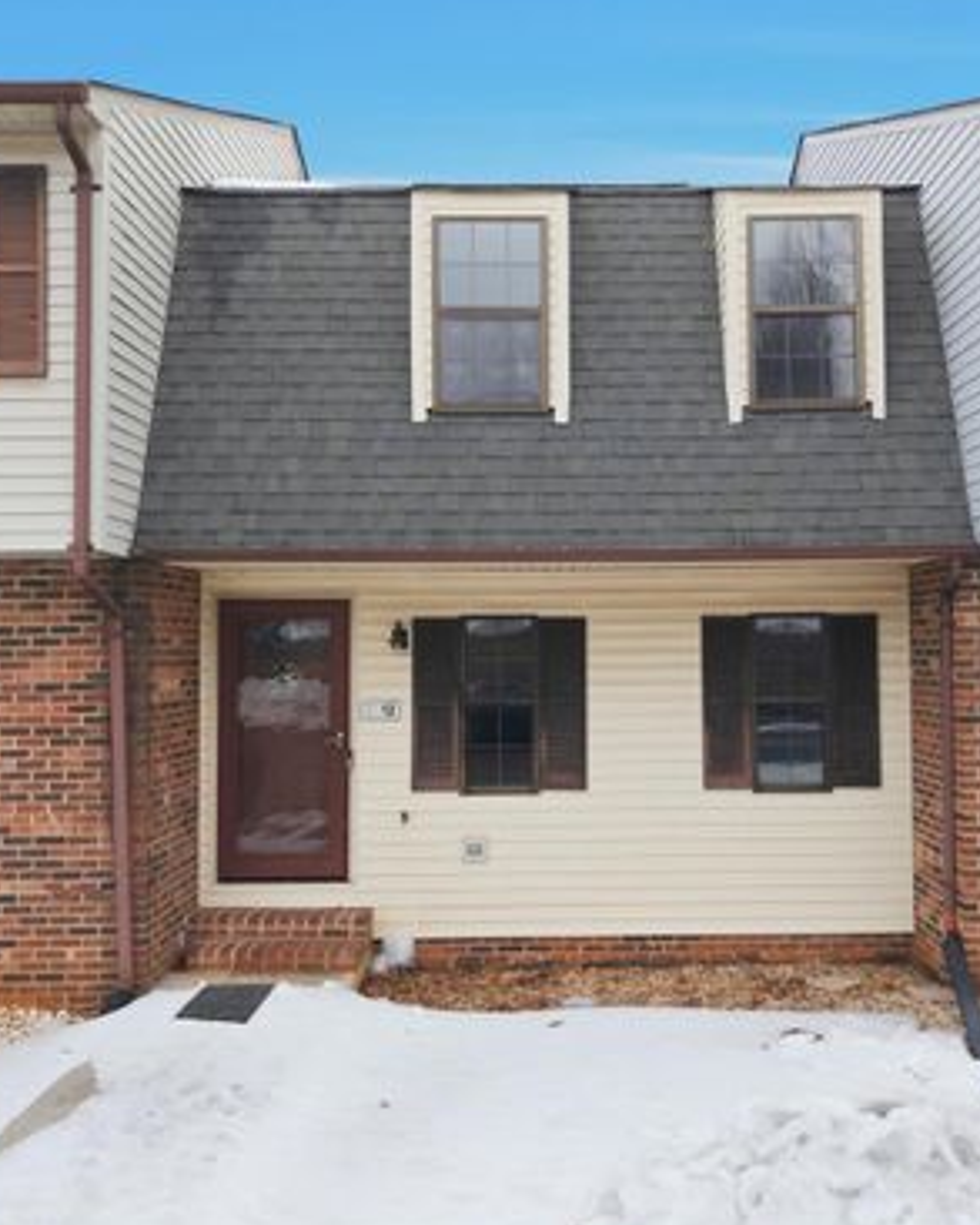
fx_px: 1160
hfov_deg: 45.6
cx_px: 572
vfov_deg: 55.7
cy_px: 611
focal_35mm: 32
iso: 100
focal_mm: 8.7
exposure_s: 1/640
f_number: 1.8
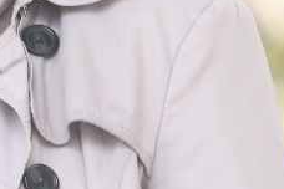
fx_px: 11193
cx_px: -153
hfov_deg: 1.5
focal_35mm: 1419
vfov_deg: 1.0
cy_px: -57
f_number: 4
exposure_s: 1/320
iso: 200
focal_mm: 200
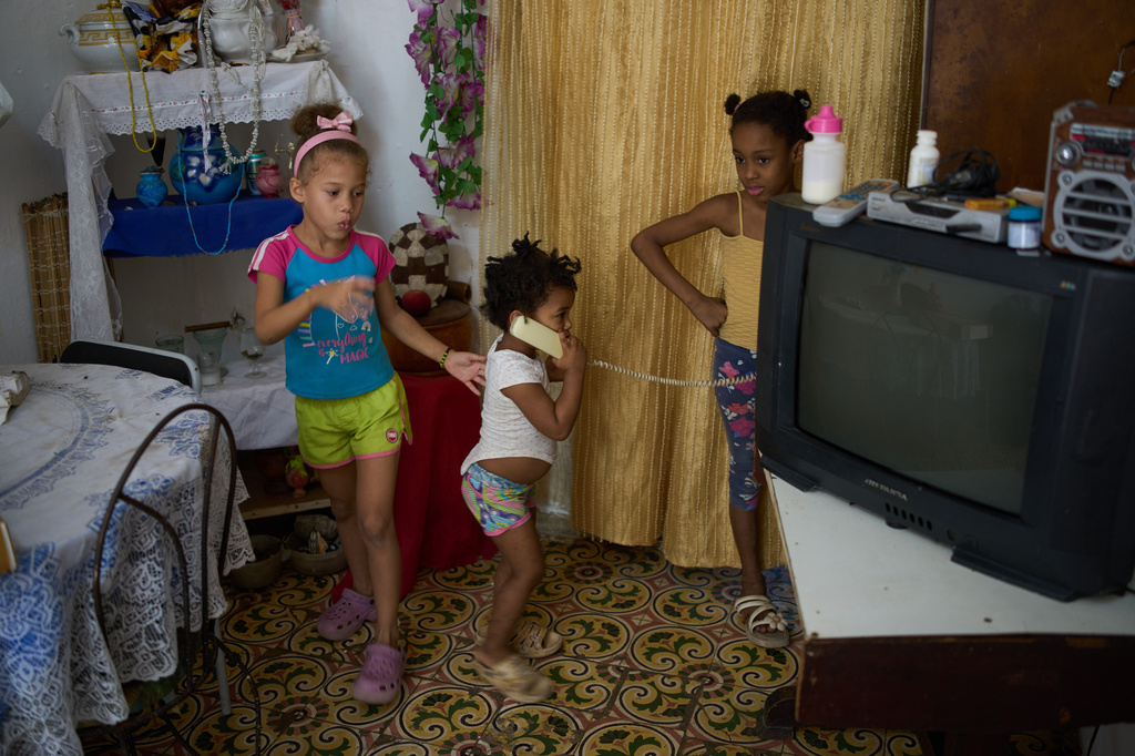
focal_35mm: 35
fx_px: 1103
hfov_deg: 54.4
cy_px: 378
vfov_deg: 37.8
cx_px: 568
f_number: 2
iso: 200
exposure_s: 1/80
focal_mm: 35
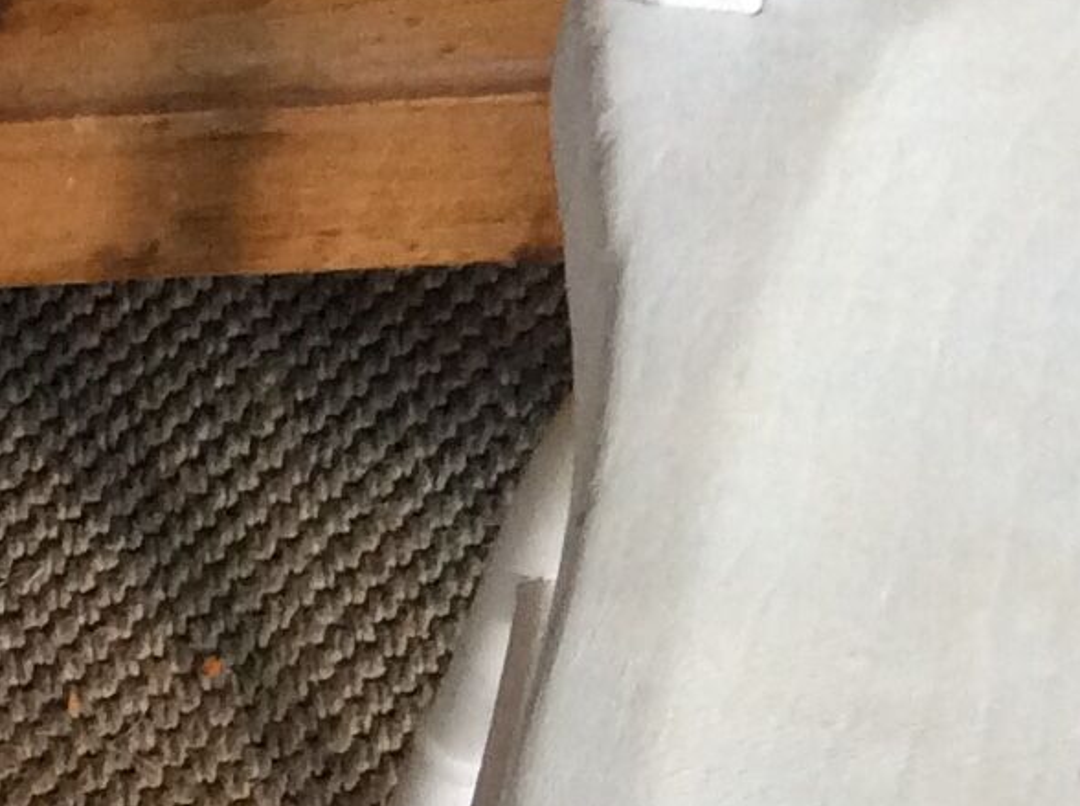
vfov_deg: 10.0
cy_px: 1370
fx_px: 4392
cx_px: -501
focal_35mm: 141
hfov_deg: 13.3
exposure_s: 1/25
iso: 100
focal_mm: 3.3
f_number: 2.4
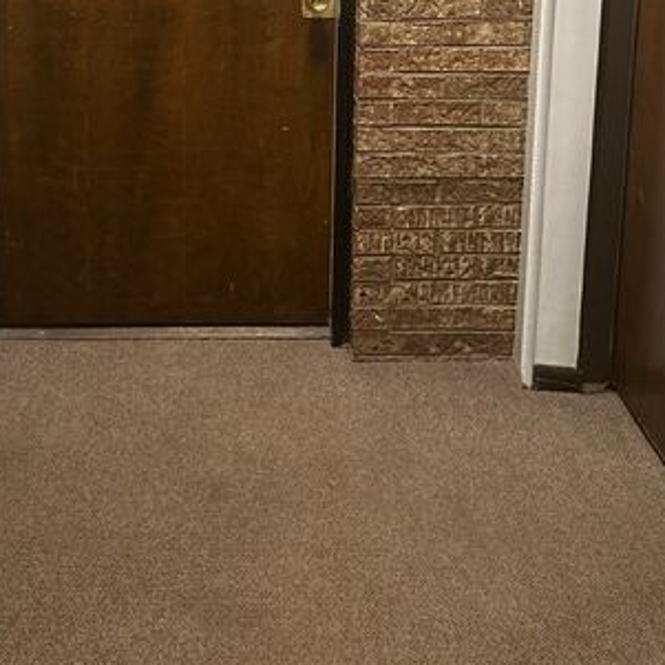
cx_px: 225
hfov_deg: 33.1
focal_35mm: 51
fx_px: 1108
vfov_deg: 30.5
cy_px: -32
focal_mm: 5.7
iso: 500
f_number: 1.5
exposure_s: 1/60
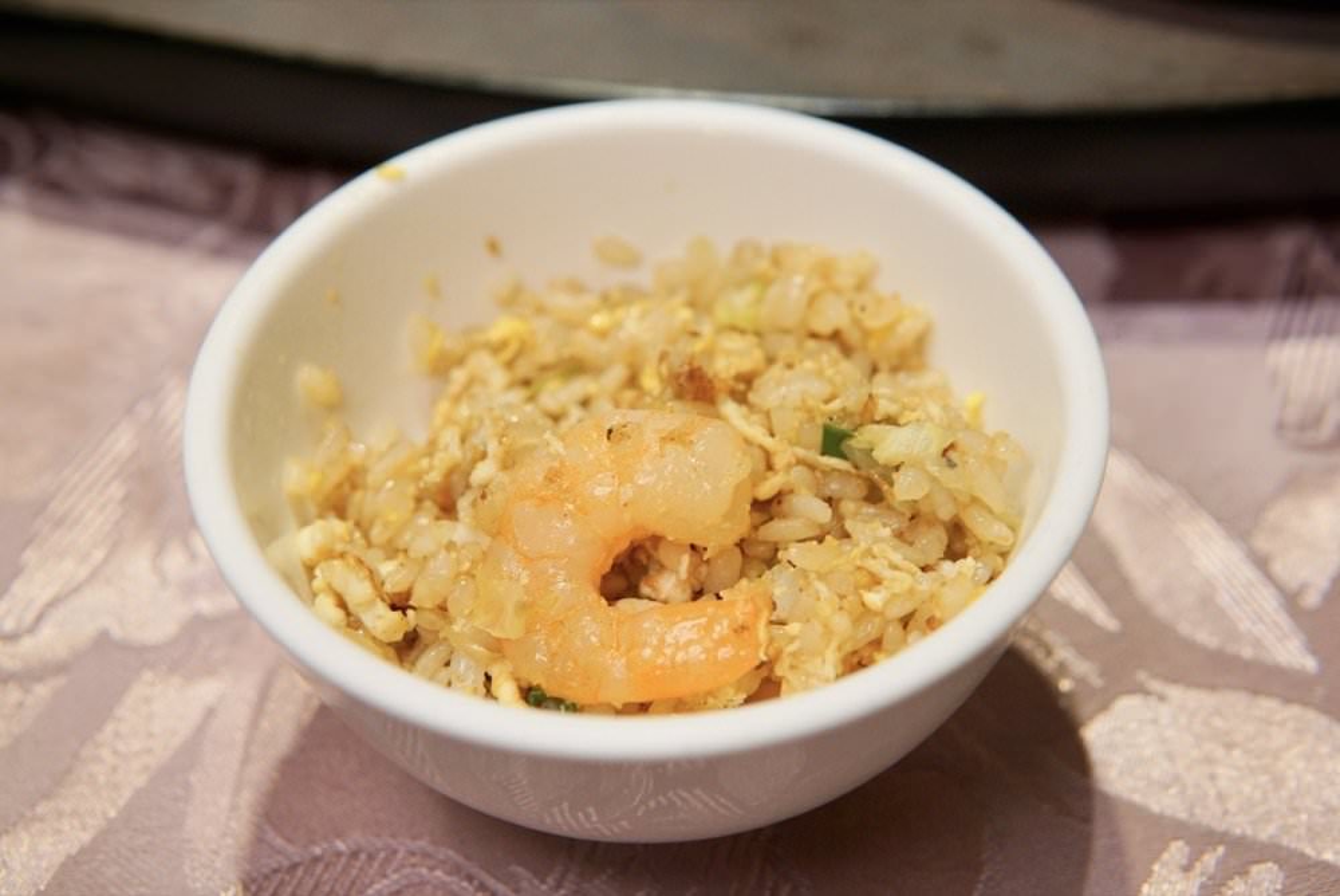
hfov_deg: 43.6
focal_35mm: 45
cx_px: 670
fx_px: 1676
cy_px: 448
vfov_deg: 29.9
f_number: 4
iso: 500
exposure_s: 1/60
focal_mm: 30
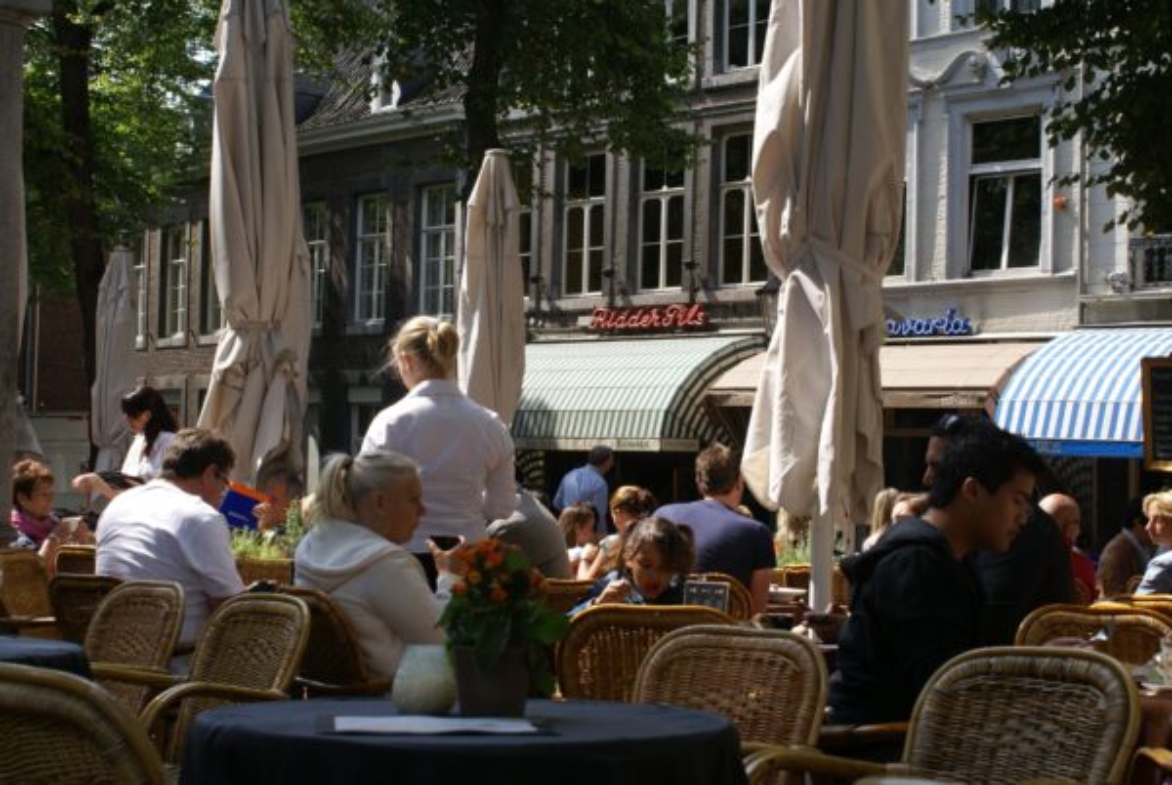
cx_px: 586
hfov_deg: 33.4
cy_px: 392
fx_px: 1956
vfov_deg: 22.7
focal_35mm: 60
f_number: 9
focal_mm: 40
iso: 100
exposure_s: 1/80
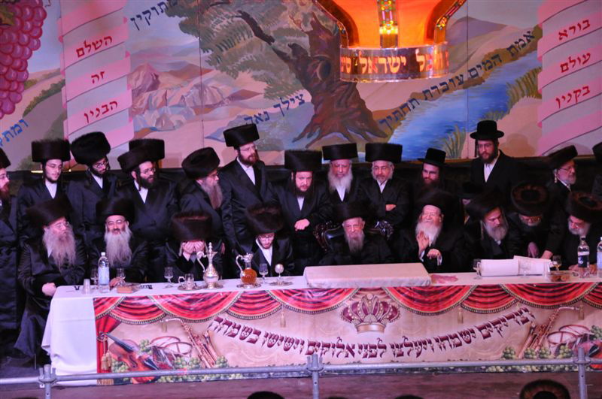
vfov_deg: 11.4
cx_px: 301
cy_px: 200
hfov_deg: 17.1
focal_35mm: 120
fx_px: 2004
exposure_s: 1/60
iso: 2000
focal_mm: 80
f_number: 5.6
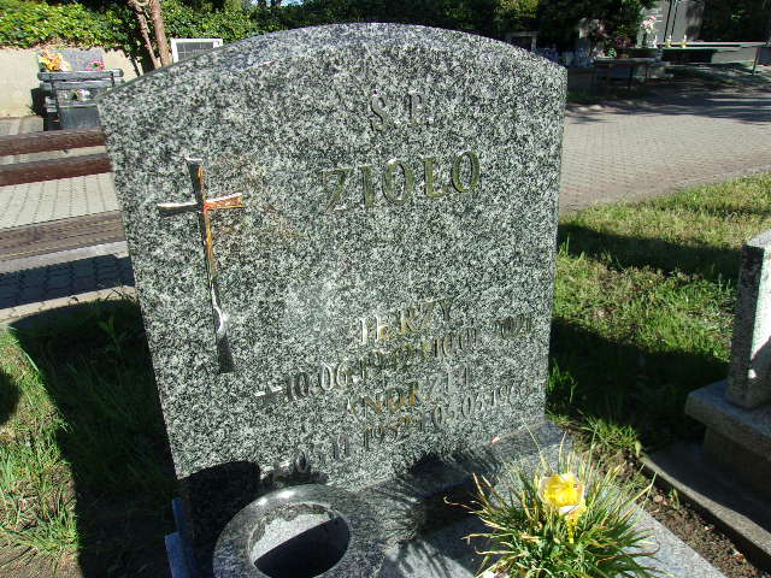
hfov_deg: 65.3
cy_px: 289
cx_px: 386
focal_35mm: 27
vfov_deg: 51.4
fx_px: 601
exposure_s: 1/58
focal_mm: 4.9
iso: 80
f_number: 10.4
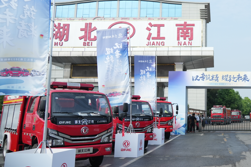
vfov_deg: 31.8
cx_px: 213
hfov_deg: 43.4
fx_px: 293
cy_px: 66
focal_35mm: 42
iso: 400
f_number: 4
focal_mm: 24
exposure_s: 1/2500
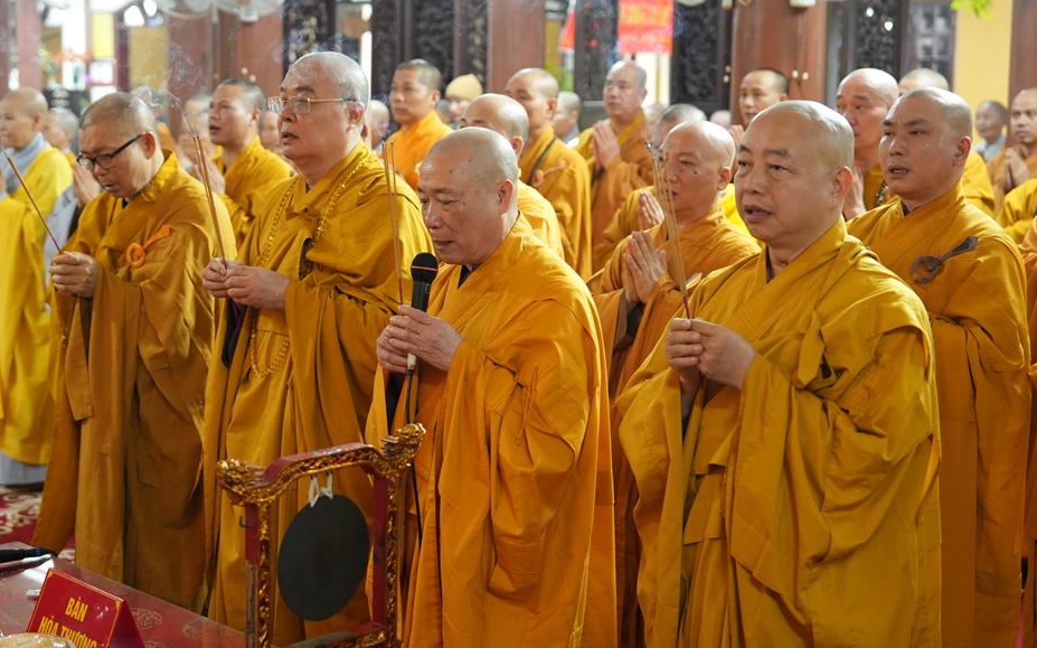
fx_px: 1752
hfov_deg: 32.9
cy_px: 220
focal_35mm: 62
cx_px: 432
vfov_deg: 20.9
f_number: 2.8
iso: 3200
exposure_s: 1/100
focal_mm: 47
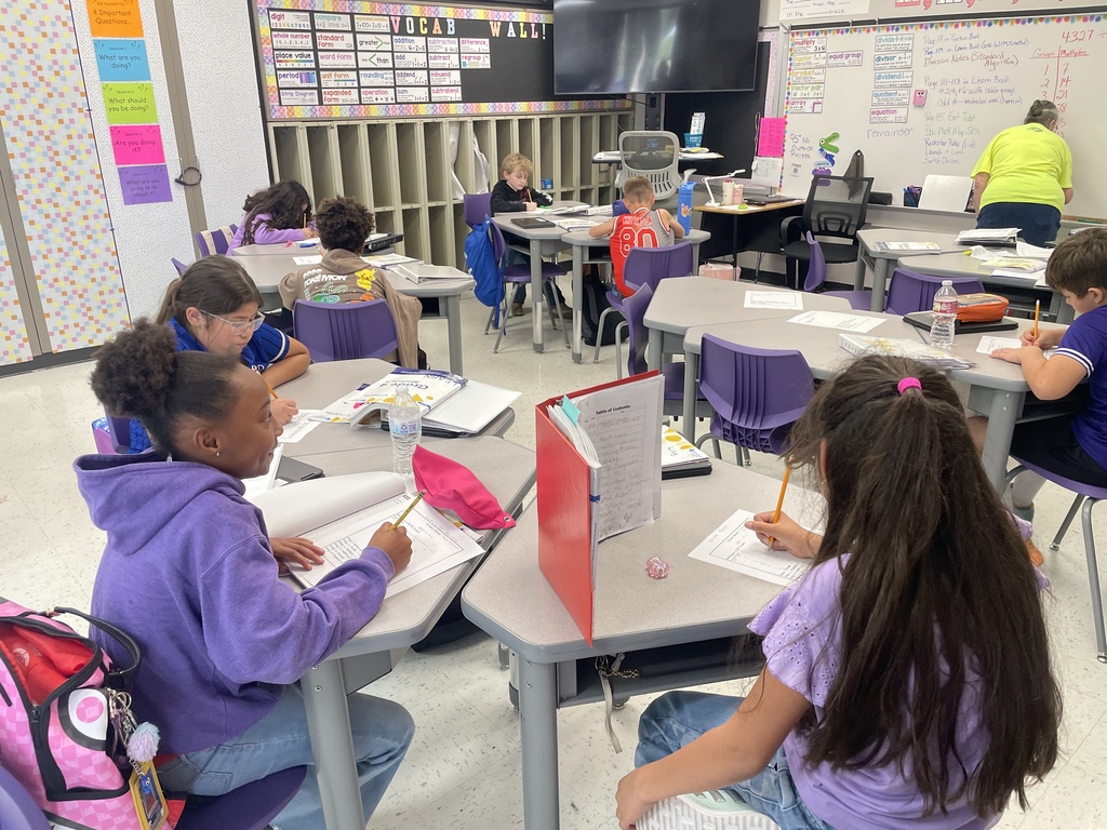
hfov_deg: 67.3
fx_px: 831
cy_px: 415
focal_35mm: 26
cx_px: 554
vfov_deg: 53.1
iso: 125
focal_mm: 4.2
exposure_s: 1/120
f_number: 1.6
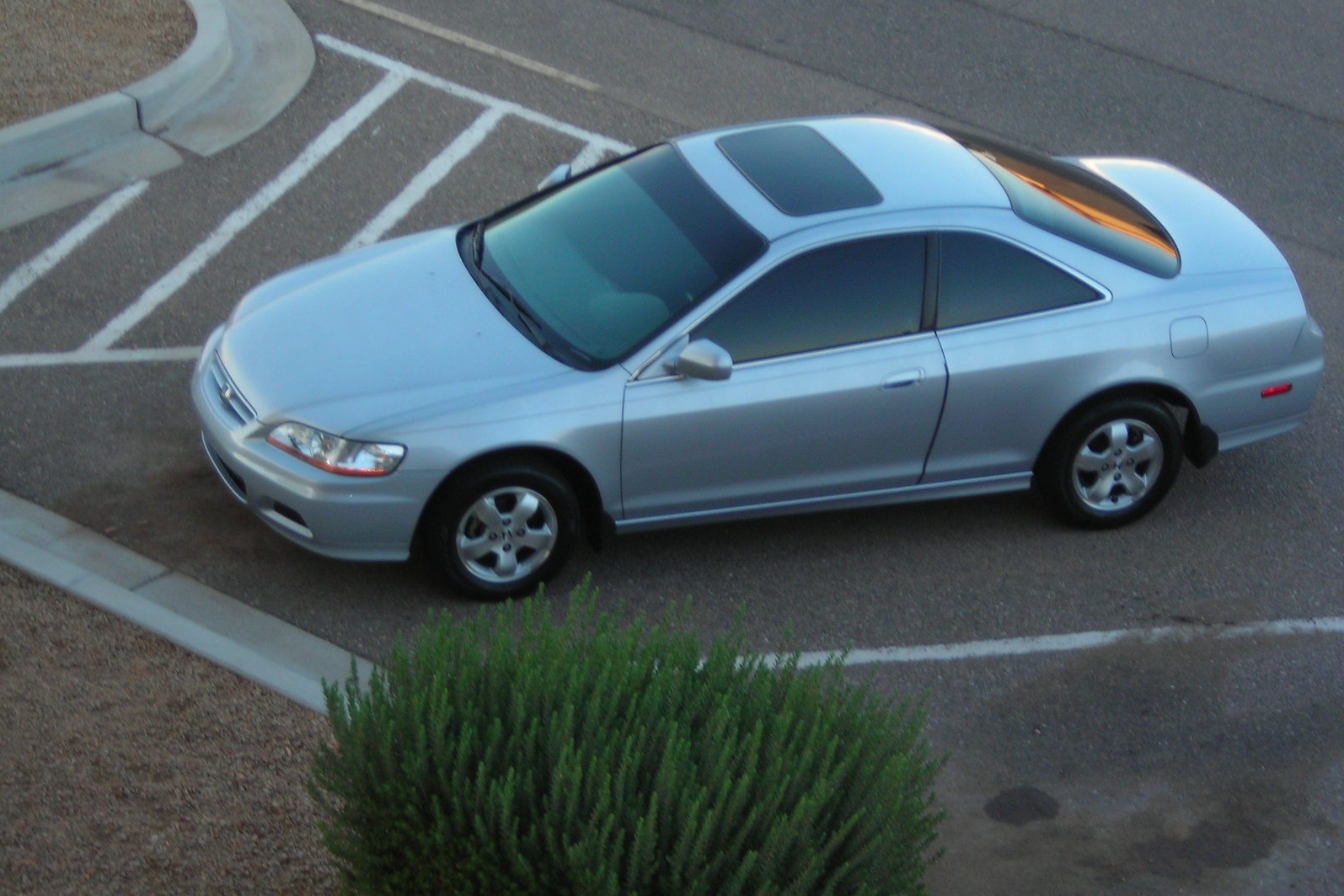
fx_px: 4518
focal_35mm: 121
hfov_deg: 16.9
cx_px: 671
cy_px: 392
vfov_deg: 11.3
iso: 63
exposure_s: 1/30
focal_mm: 19.2
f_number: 5.3
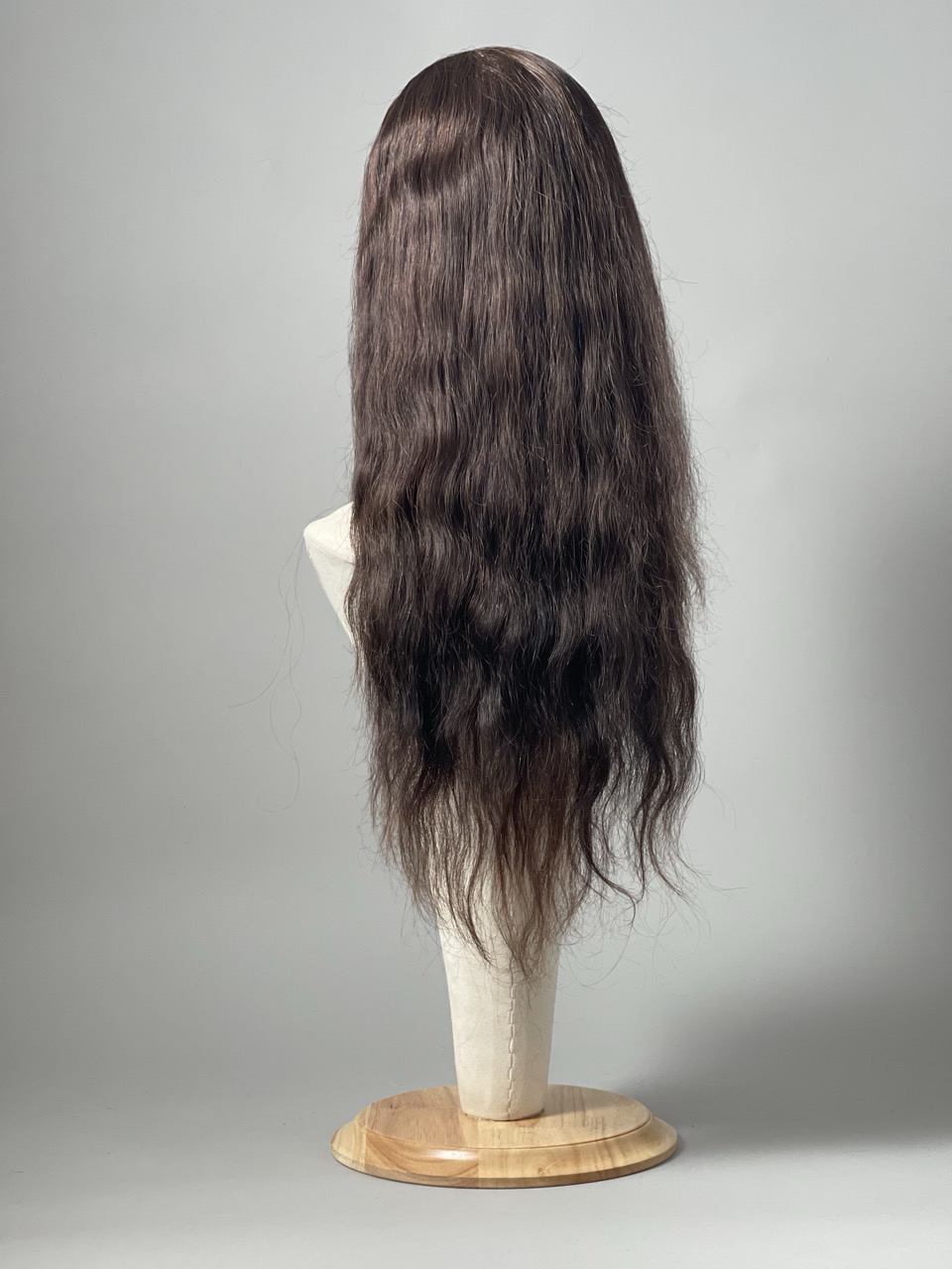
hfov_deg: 22.9
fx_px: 2347
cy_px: 634
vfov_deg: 30.3
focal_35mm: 64
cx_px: 476
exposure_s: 1/121
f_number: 2.2
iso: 125
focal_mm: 7.5
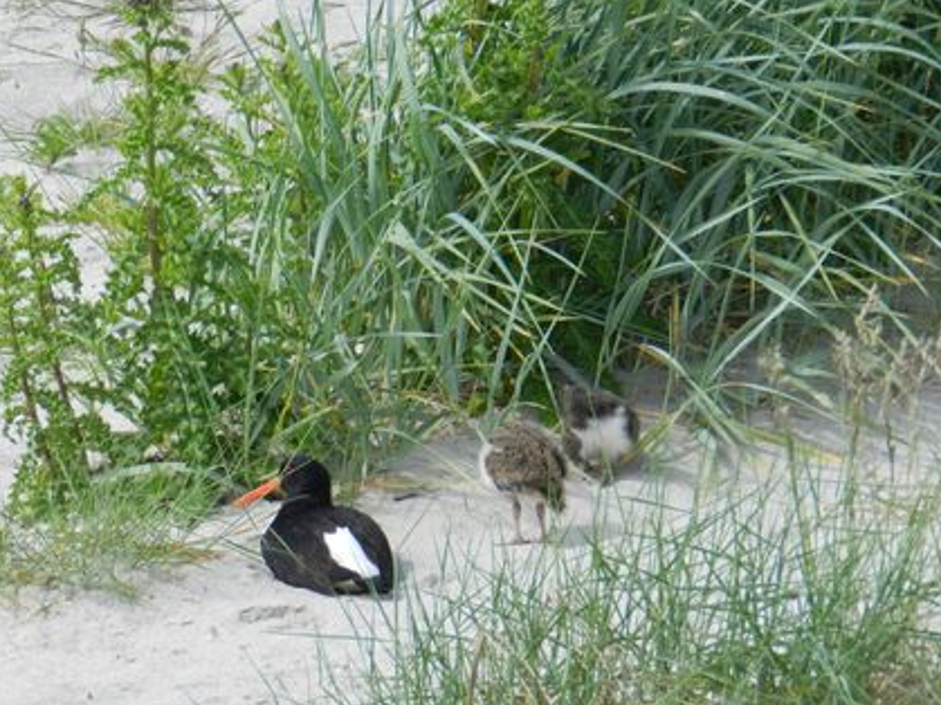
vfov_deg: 3.9
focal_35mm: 377
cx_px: 485
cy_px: 429
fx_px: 10245
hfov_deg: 5.3
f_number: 5.2
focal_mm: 46.7
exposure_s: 1/500
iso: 160
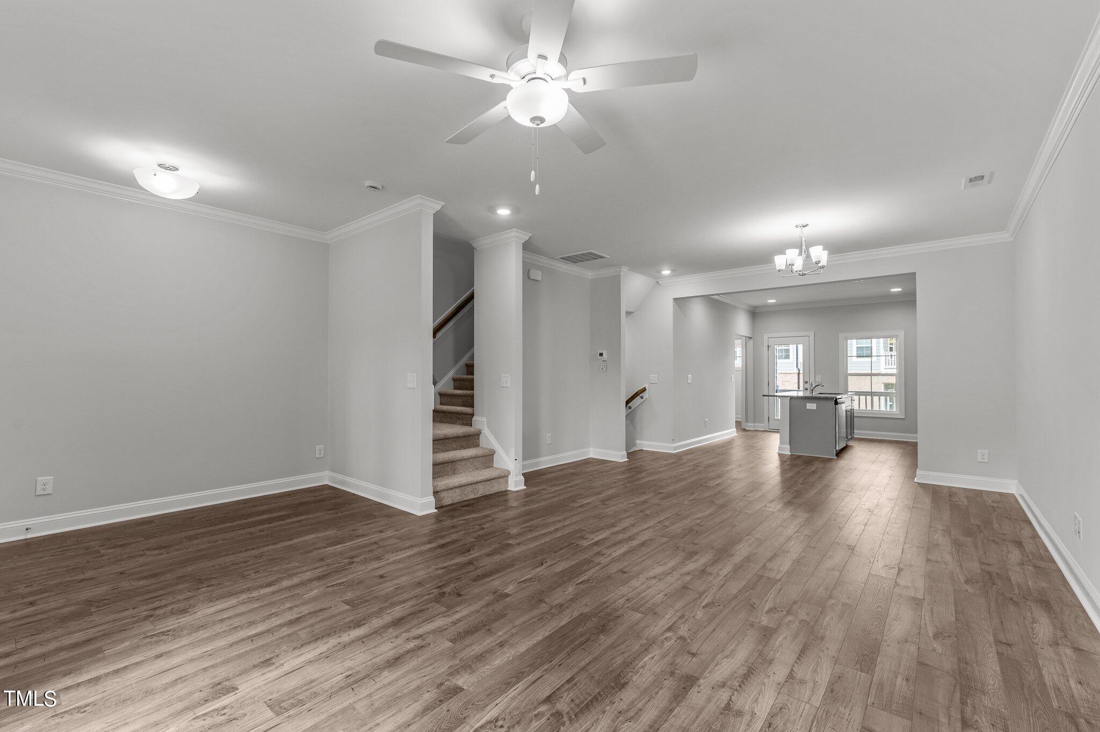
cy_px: 366
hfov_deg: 100.4
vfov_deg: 77.2
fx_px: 458
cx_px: 550
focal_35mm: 15
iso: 400
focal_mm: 15
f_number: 7.1
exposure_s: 1/5
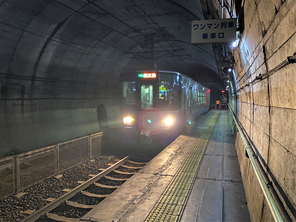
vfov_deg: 53.1
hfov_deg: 67.3
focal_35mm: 26
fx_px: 222
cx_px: 148
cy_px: 111
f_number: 1.8
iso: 800
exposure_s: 1/20
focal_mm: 4.25
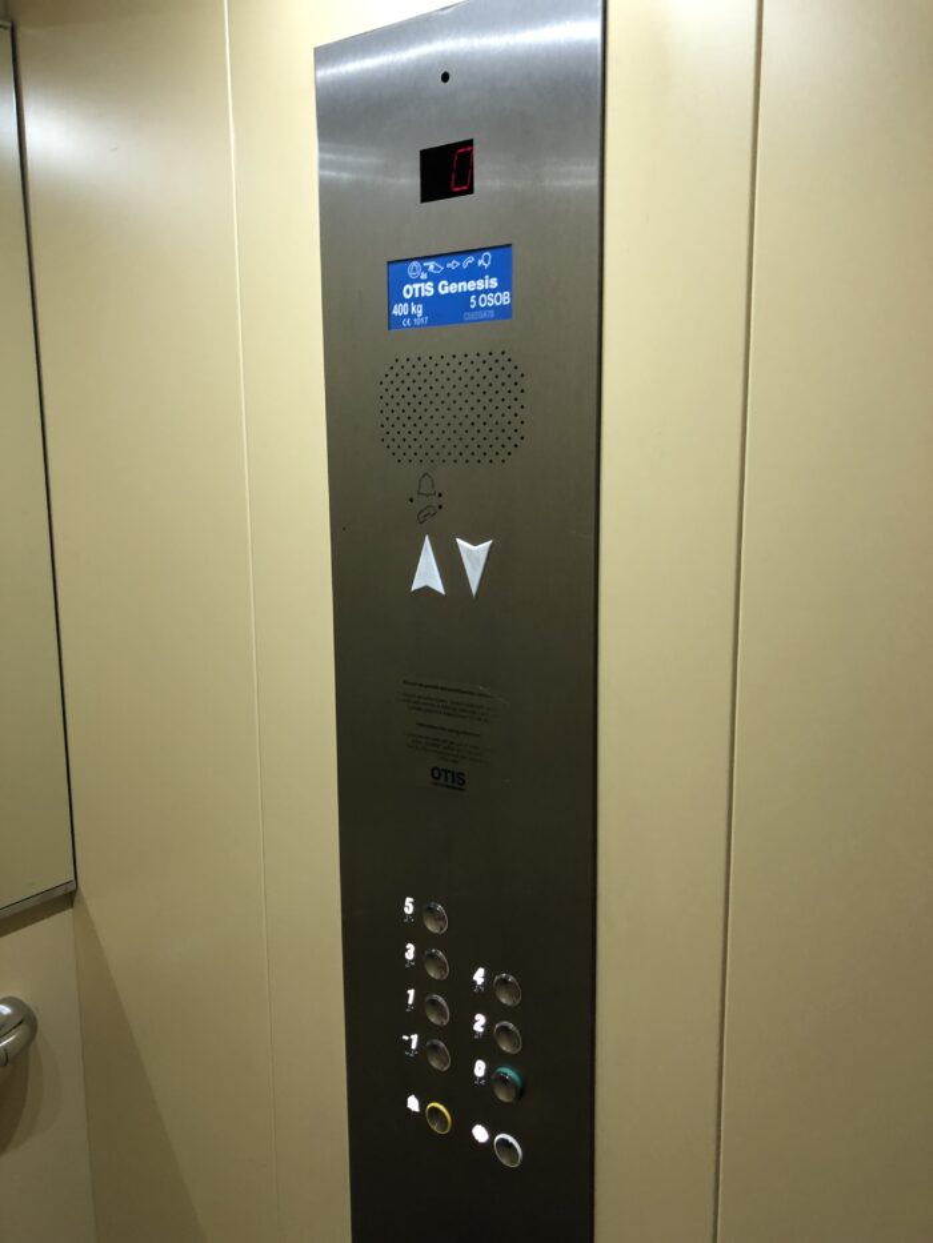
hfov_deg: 49.8
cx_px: 466
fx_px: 1006
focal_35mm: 28
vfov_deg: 63.4
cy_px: 622
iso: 50
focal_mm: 3.99
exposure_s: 1/15
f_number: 1.8
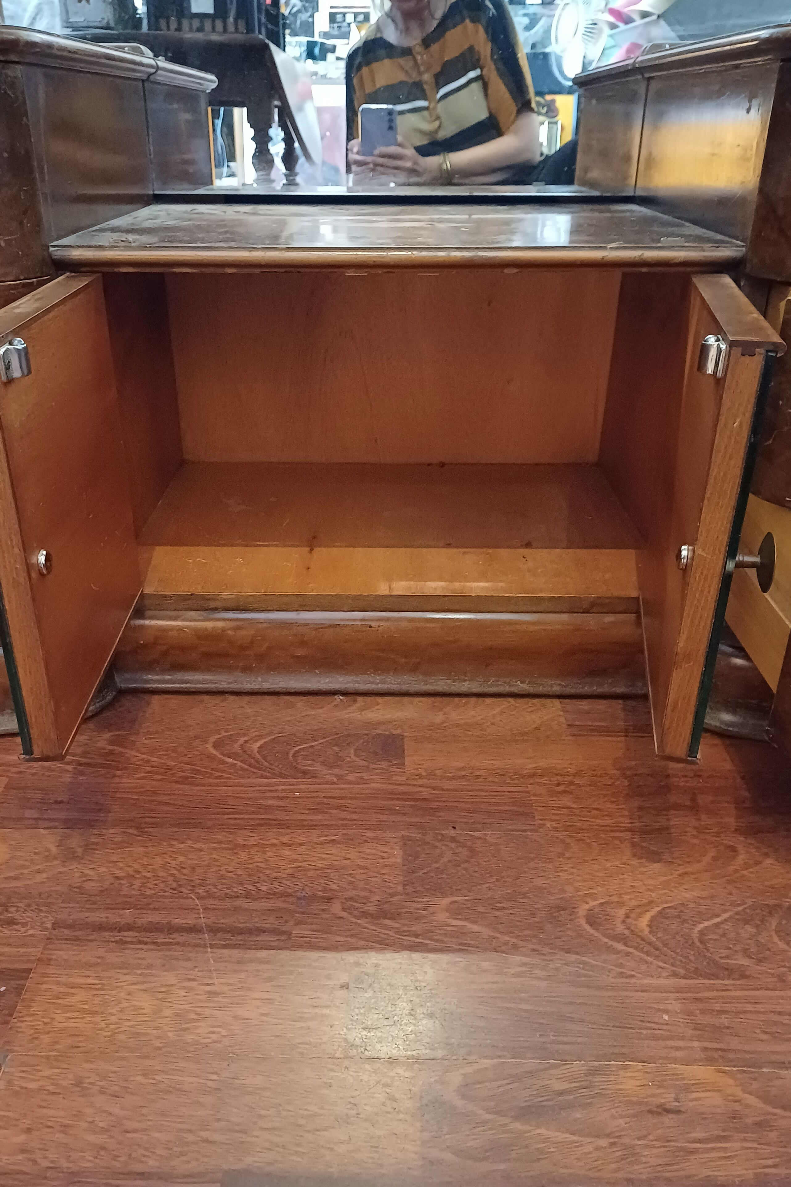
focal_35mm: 27
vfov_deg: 67.4
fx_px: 890
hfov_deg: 47.9
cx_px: 379
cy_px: 581
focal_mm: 4.65
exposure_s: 1/20
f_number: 1.8
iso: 1600
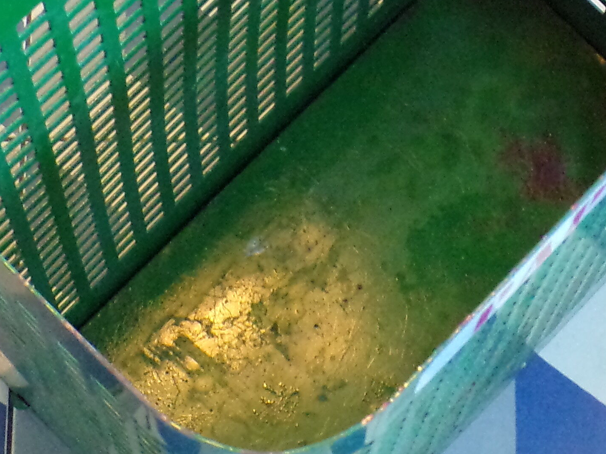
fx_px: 2363
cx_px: 461
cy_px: -56
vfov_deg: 10.8
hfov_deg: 14.6
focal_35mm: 135
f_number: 3.4
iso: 652
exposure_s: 1/17
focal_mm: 7.6
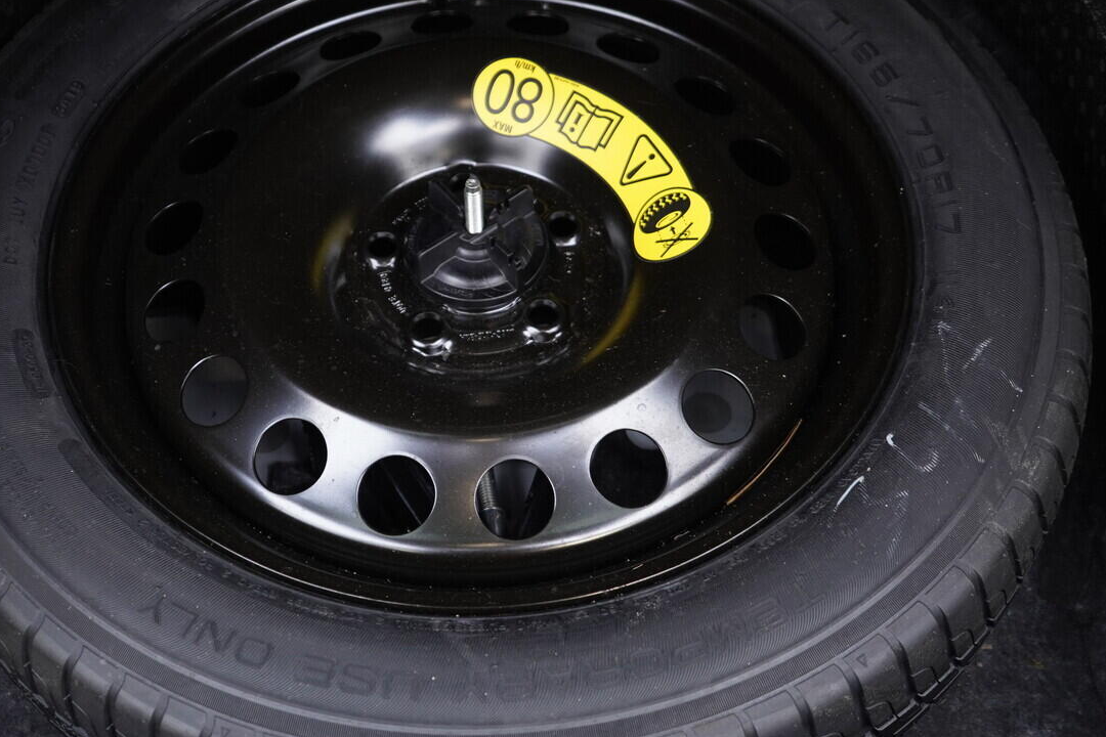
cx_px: 433
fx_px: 1475
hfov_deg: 40.9
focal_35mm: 48
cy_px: 346
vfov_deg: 28.1
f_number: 2.8
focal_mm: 24
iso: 500
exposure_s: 1/40
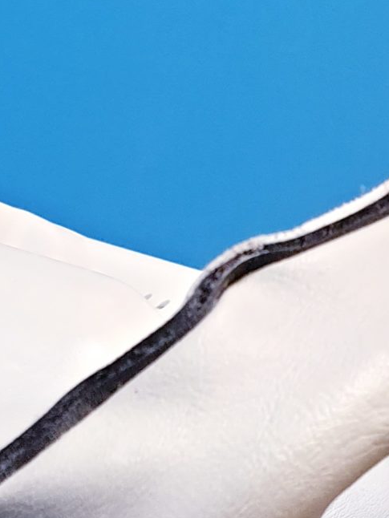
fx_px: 1542
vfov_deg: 17.1
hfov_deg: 13.7
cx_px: -156
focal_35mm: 103
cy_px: 790
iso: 250
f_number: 2.4
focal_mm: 4.3
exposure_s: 1/33
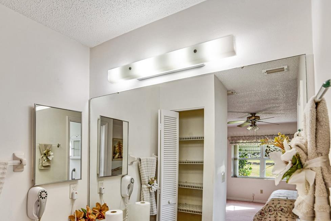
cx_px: 141
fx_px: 211
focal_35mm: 23
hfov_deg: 75.6
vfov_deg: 52.9
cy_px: 163
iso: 160
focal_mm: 14
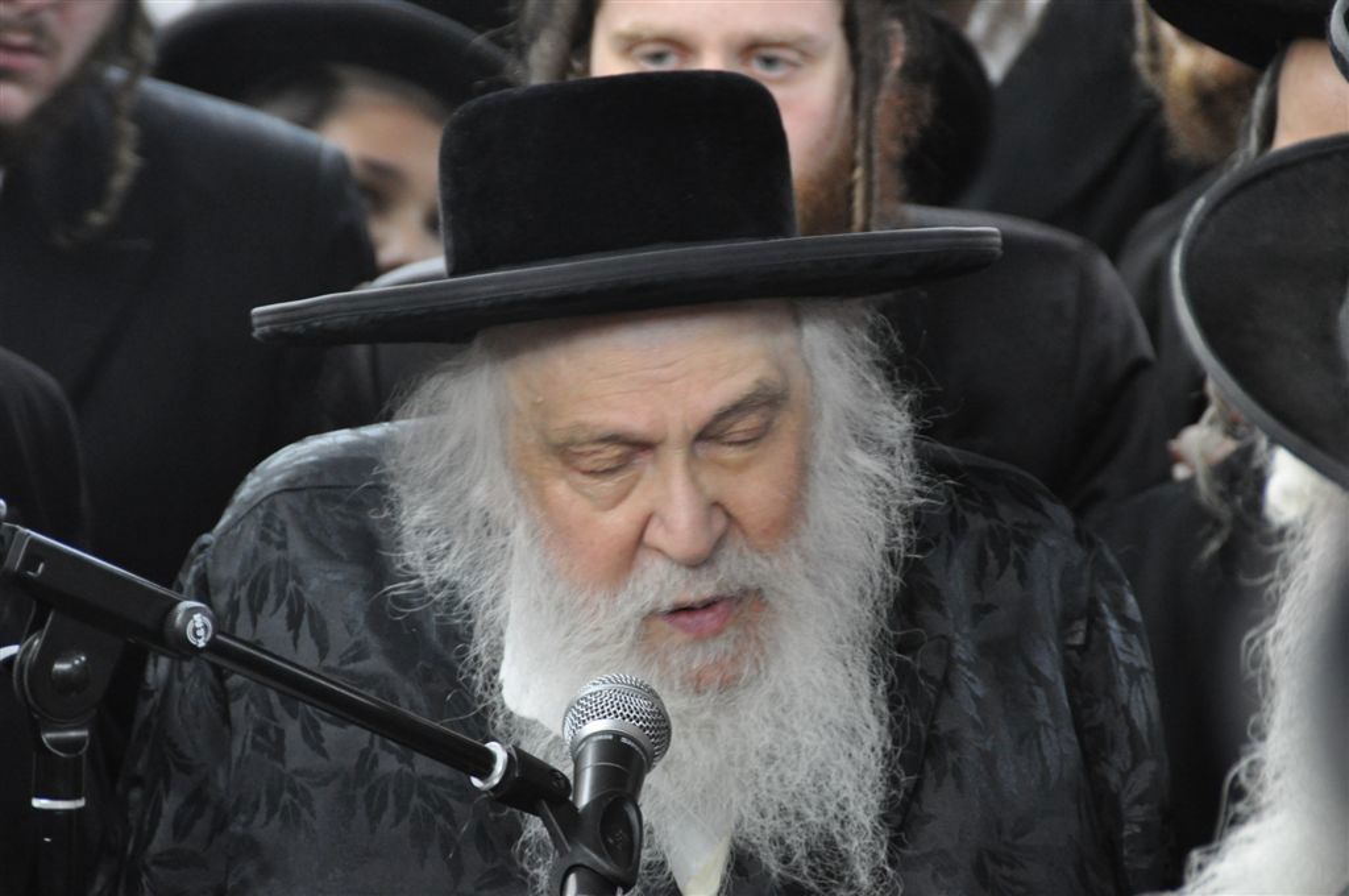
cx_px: 674
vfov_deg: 4.6
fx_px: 11227
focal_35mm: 300
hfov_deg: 6.9
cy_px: 448
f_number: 5.6
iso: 1600
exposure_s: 1/13
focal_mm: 200
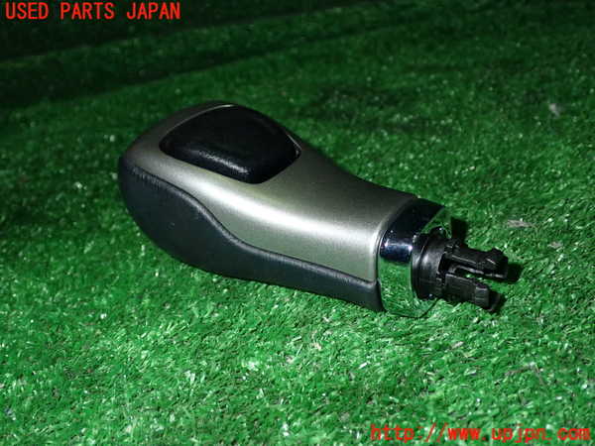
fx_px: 653
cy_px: 223
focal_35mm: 38
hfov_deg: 49.0
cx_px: 298
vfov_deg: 37.7
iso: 250
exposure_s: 1/40
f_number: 8
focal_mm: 6.83
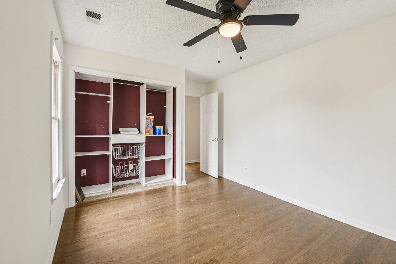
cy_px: 132
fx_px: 165
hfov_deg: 100.4
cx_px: 198
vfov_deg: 77.3
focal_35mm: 15
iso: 400
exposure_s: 1/10
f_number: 8
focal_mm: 15
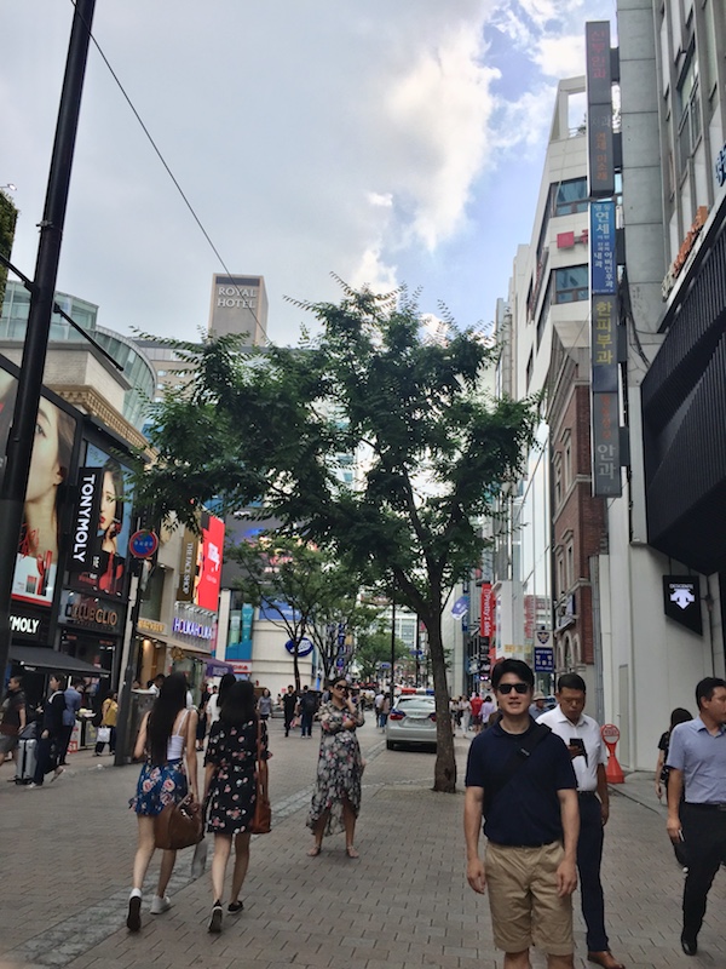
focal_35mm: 29
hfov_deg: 48.2
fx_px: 811
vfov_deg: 61.7
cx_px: 363
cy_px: 484
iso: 32
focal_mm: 4.15
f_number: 2.2
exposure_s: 1/1647
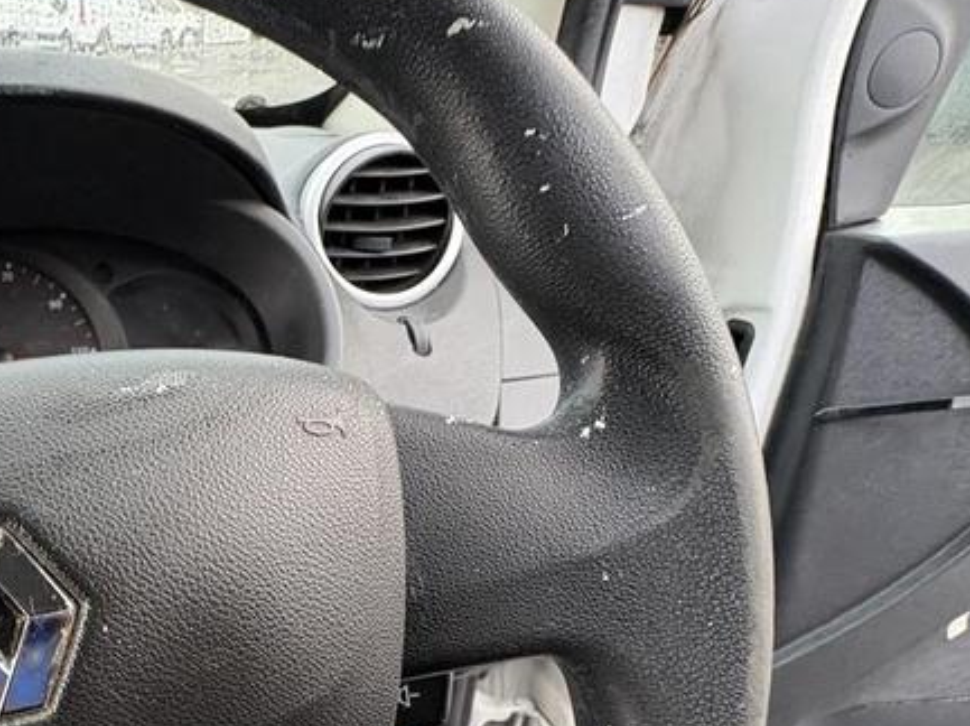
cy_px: 612
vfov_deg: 45.0
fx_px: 812
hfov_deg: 54.4
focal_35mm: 29
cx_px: 110
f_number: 2.2
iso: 200
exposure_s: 1/70
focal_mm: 2.22
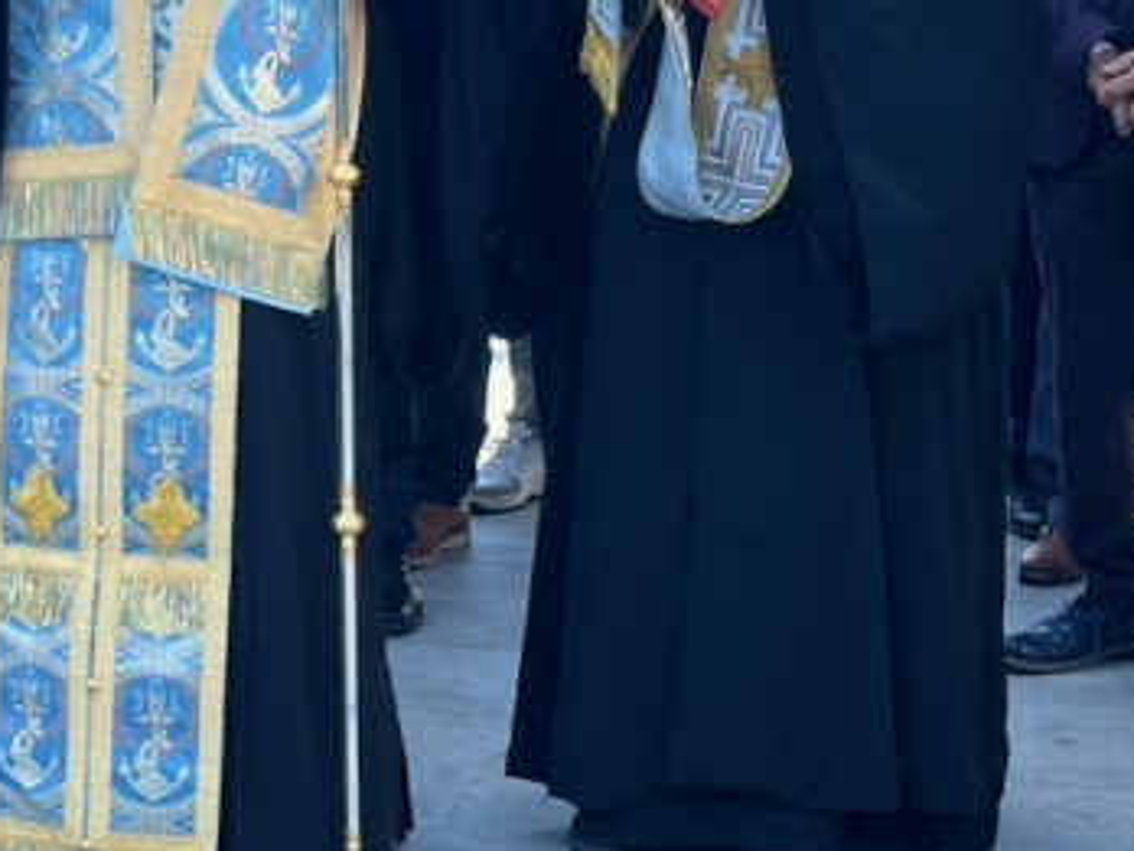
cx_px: 179
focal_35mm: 138
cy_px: 153
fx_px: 4521
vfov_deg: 10.7
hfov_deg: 14.2
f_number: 1.78
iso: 64
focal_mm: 6.86
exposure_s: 1/850
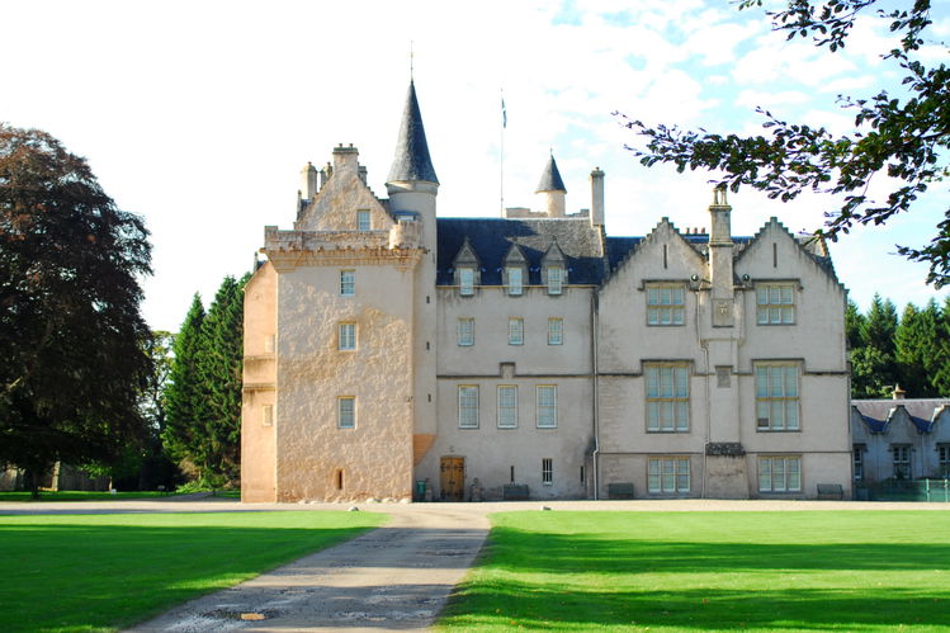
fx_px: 1504
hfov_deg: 35.1
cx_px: 475
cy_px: 316
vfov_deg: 23.8
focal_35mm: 57
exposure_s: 1/125
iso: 100
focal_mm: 38
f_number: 5.6
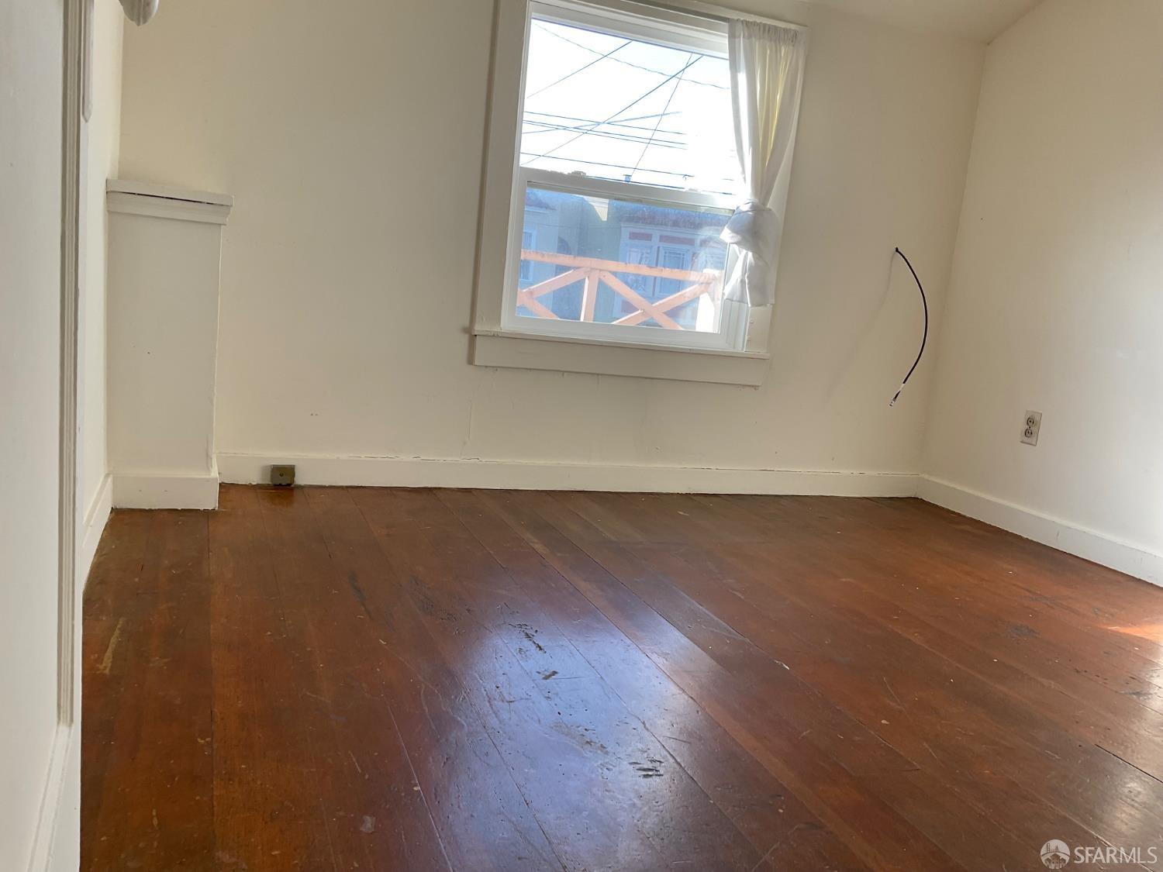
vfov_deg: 48.2
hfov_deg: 61.7
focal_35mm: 29
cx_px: 582
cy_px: 436
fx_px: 974
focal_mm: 3
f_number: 1.8
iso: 20
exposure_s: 1/120
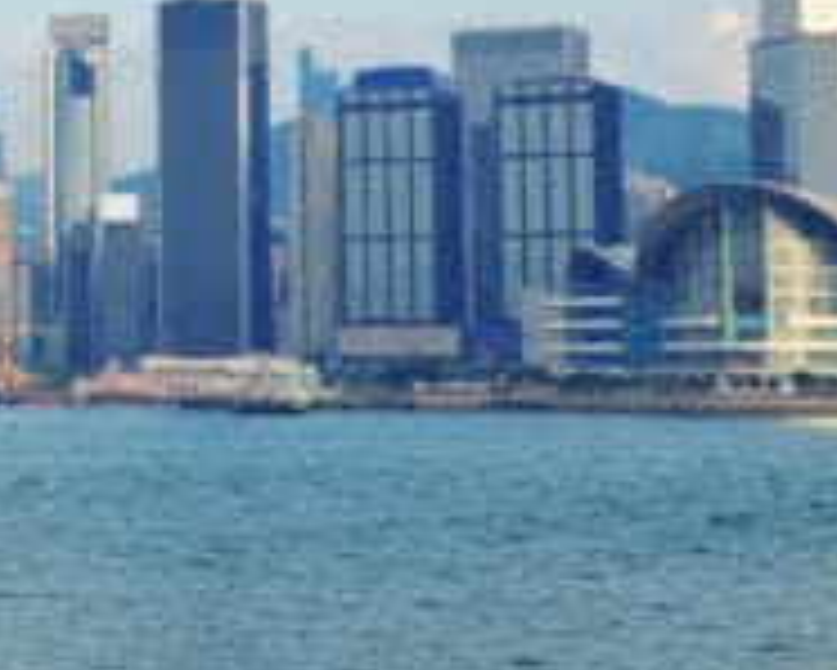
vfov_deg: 12.4
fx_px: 3049
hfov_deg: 15.1
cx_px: -180
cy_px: 47
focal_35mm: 123
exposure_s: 1/250
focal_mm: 35
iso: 200
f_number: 8
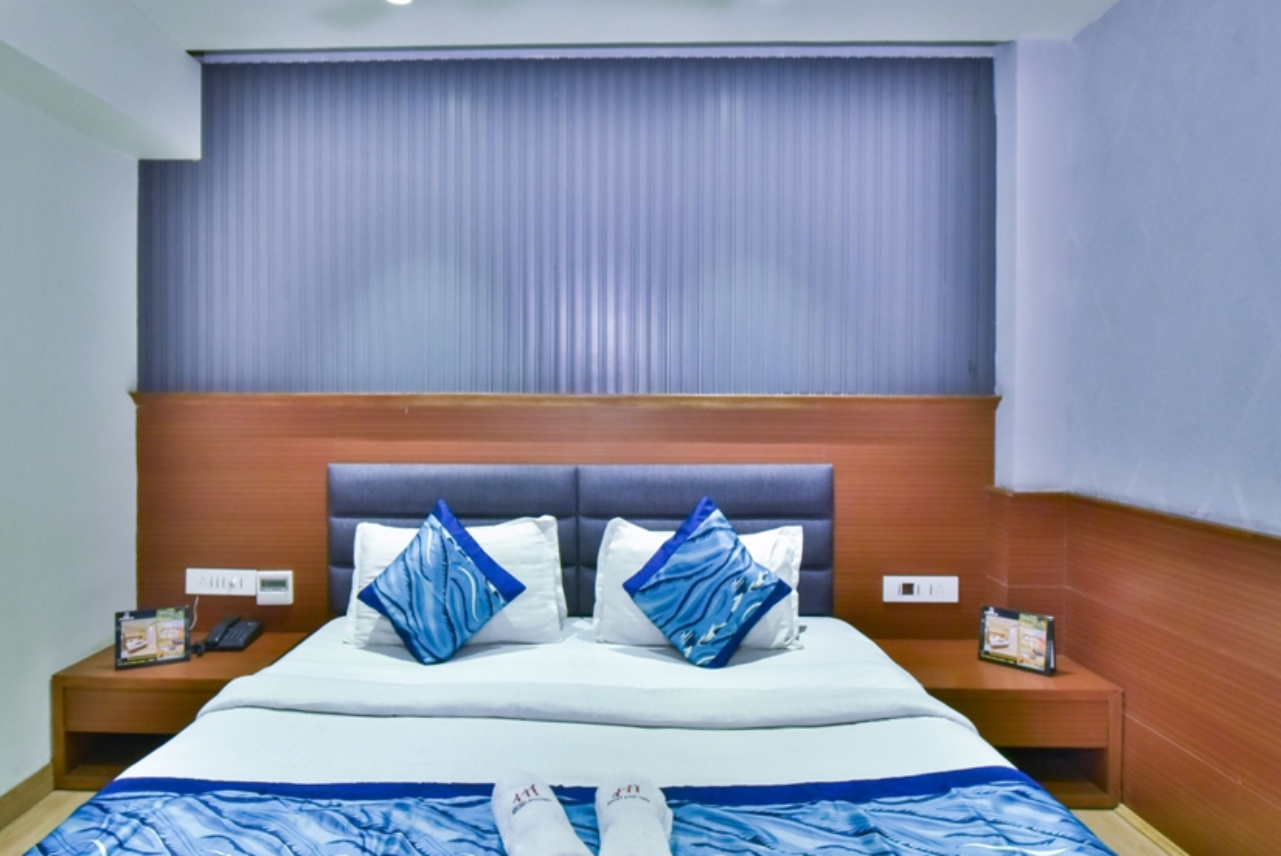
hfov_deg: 81.0
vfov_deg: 59.5
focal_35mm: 21
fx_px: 748
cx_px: 586
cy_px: 394
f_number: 9
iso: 5000
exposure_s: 1/25
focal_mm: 16
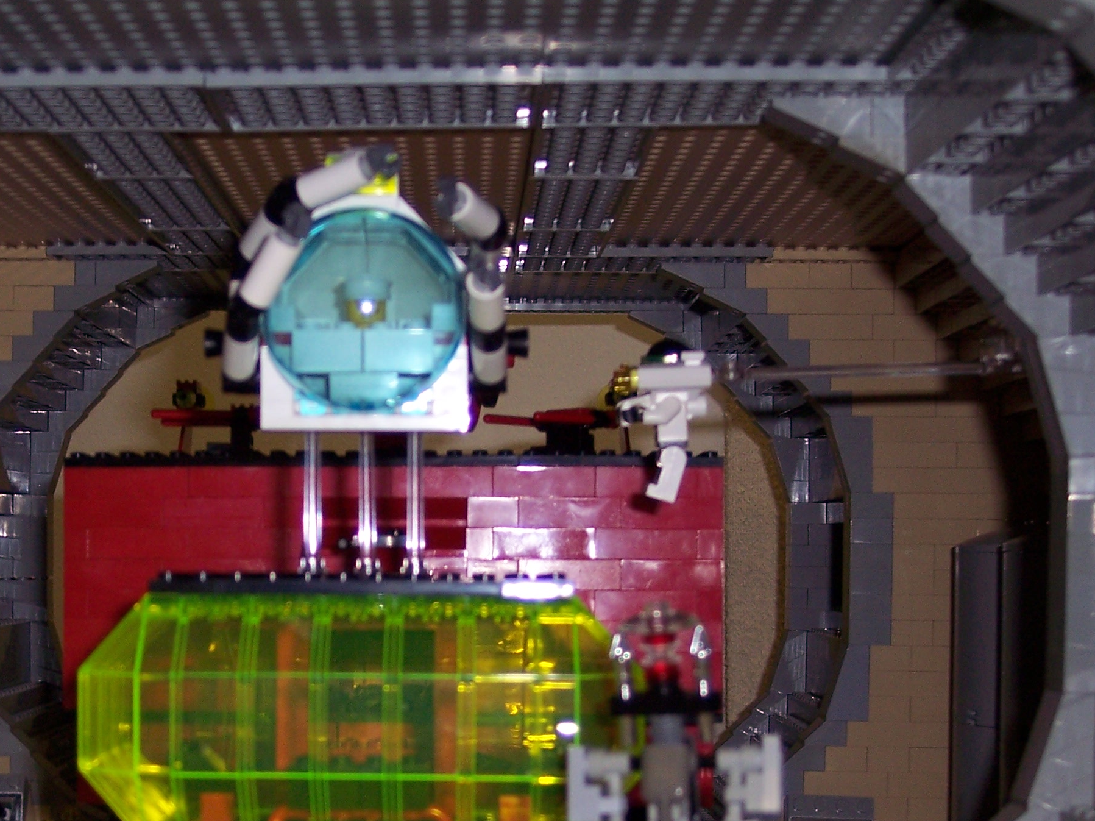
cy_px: 637
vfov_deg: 23.4
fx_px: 1961
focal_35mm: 62
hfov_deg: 30.8
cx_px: 298
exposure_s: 1/60
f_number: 2.8
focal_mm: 8
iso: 100
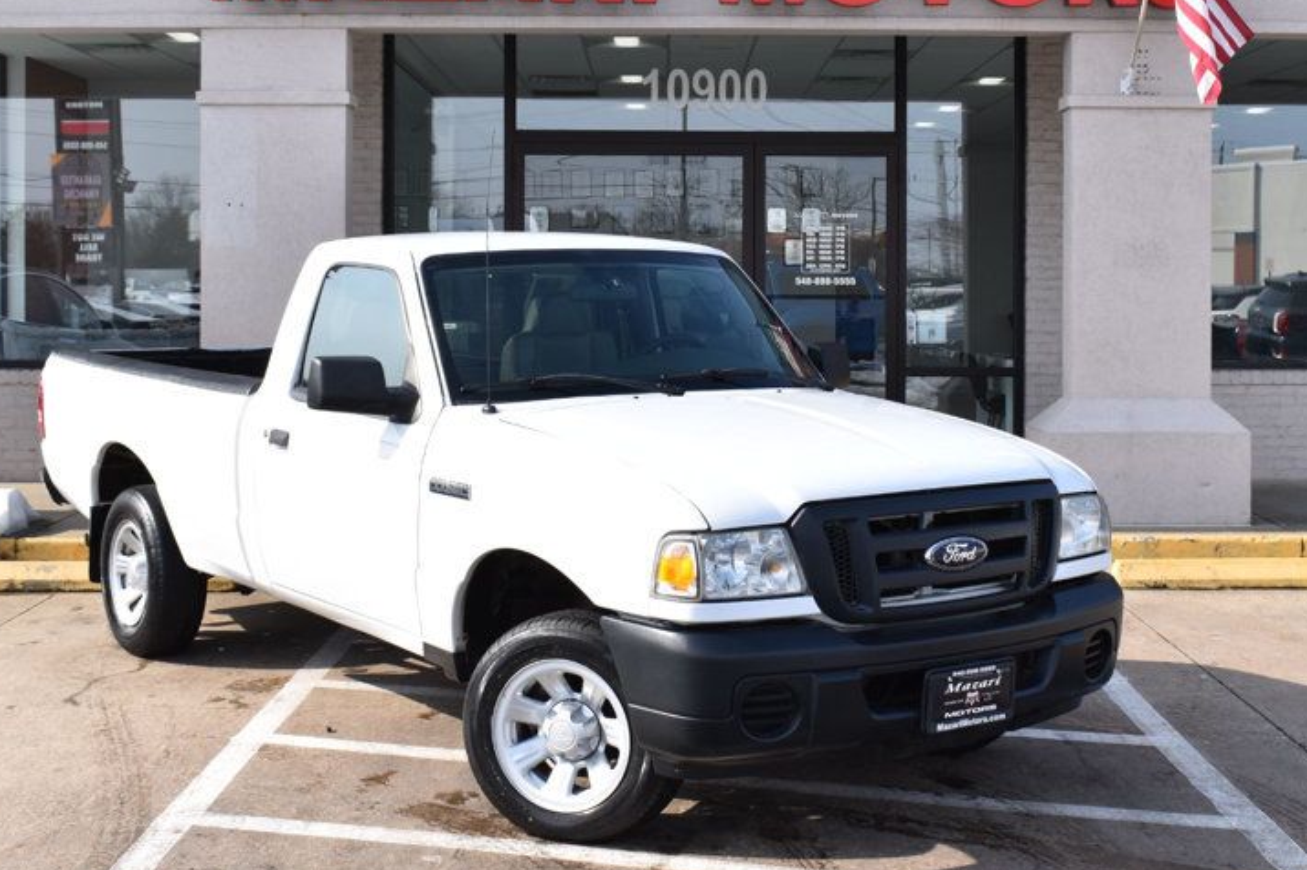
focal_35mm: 54
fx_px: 1949
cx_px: 733
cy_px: 318
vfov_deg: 25.1
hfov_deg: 37.0
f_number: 8
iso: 200
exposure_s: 1/400
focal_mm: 25
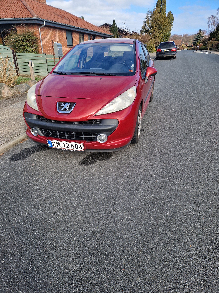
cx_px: 110
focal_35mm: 23
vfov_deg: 73.9
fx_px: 194
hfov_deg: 58.9
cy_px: 146
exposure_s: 1/624
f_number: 1.8
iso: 50
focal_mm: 5.4
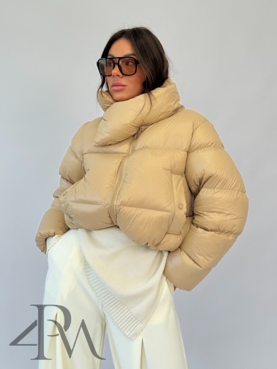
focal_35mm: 48
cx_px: 138
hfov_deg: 30.3
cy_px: 184
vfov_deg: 39.7
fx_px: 512
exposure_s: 1/488
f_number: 1.78
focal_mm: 6.76
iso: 64
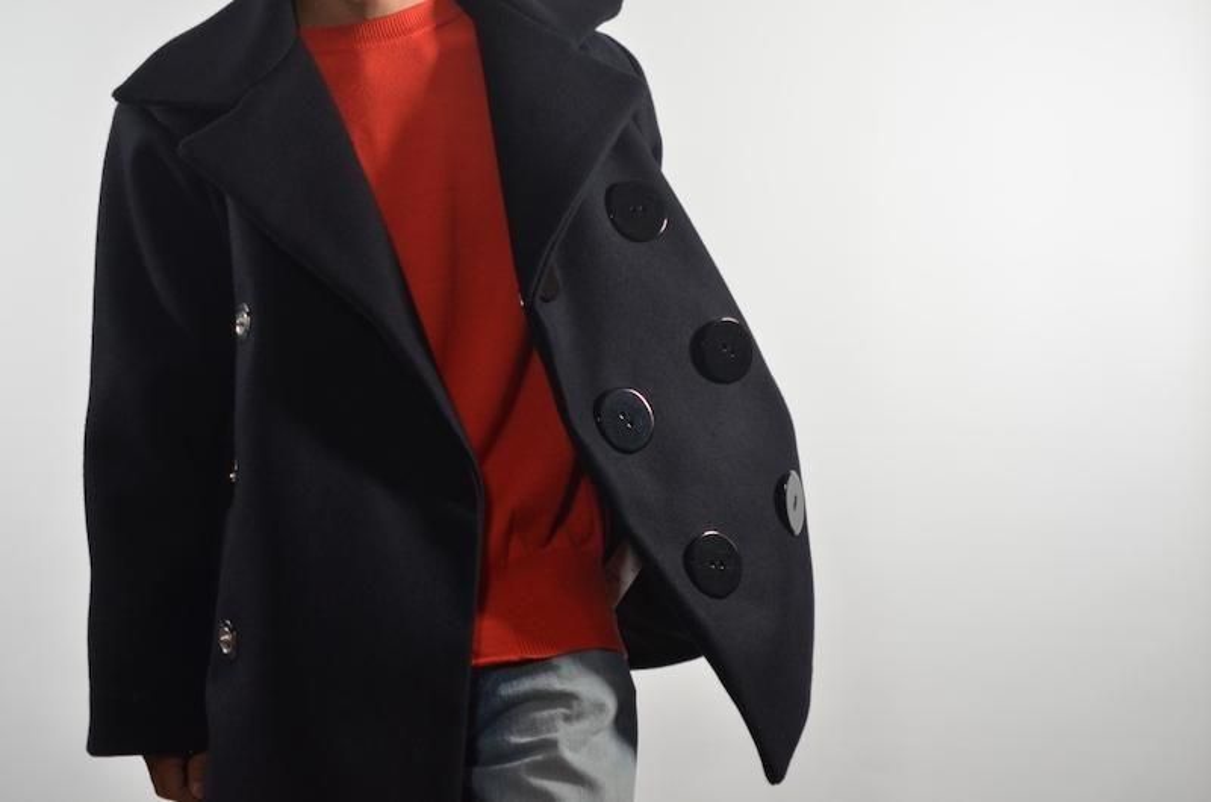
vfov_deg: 22.5
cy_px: 401
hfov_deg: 33.5
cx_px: 606
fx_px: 2014
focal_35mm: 60
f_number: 5
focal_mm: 40
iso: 800
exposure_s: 1/100
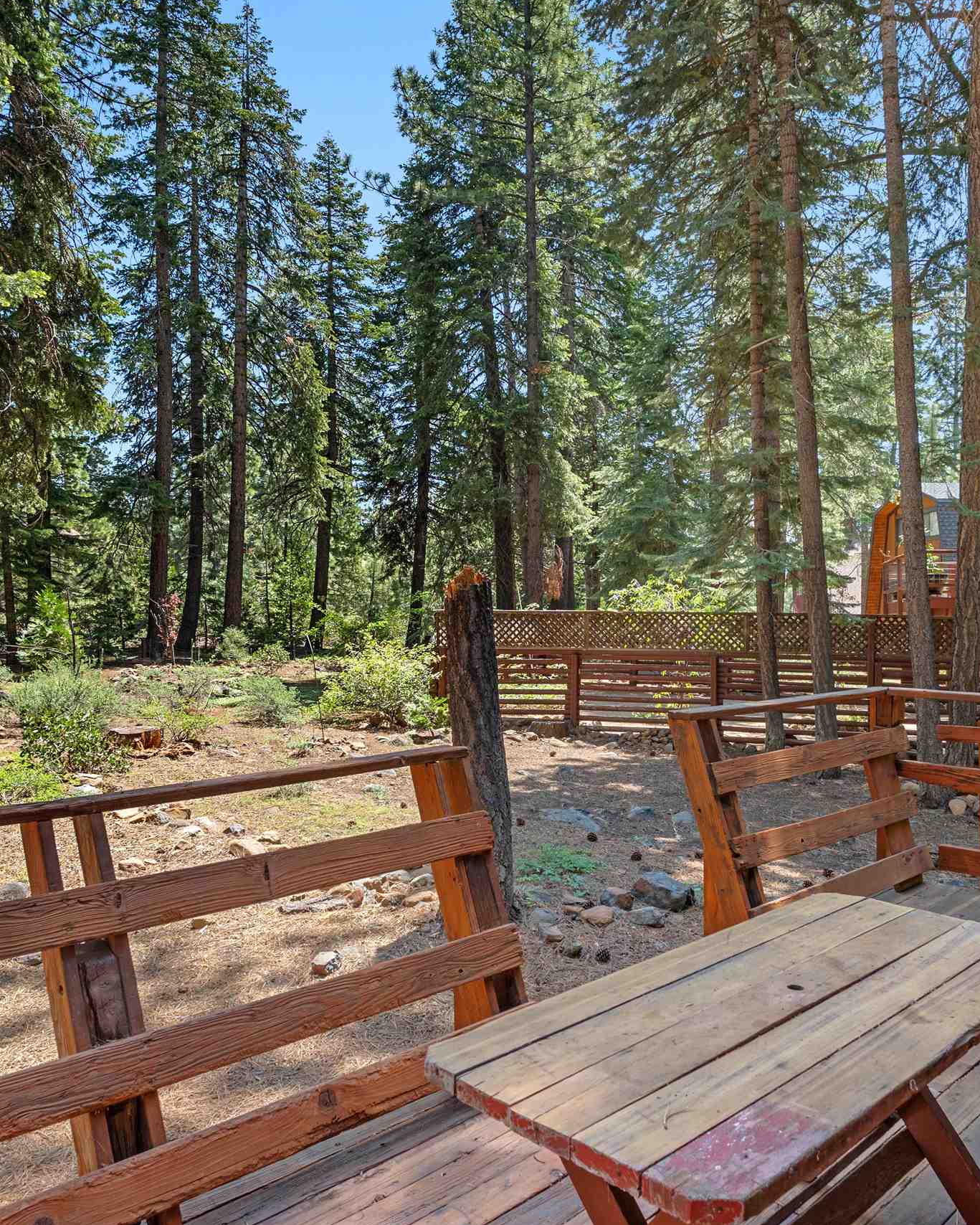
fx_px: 979
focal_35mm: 27
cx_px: 574
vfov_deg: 64.1
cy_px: 602
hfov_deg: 52.9
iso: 500
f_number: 8
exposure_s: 1/50
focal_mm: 16
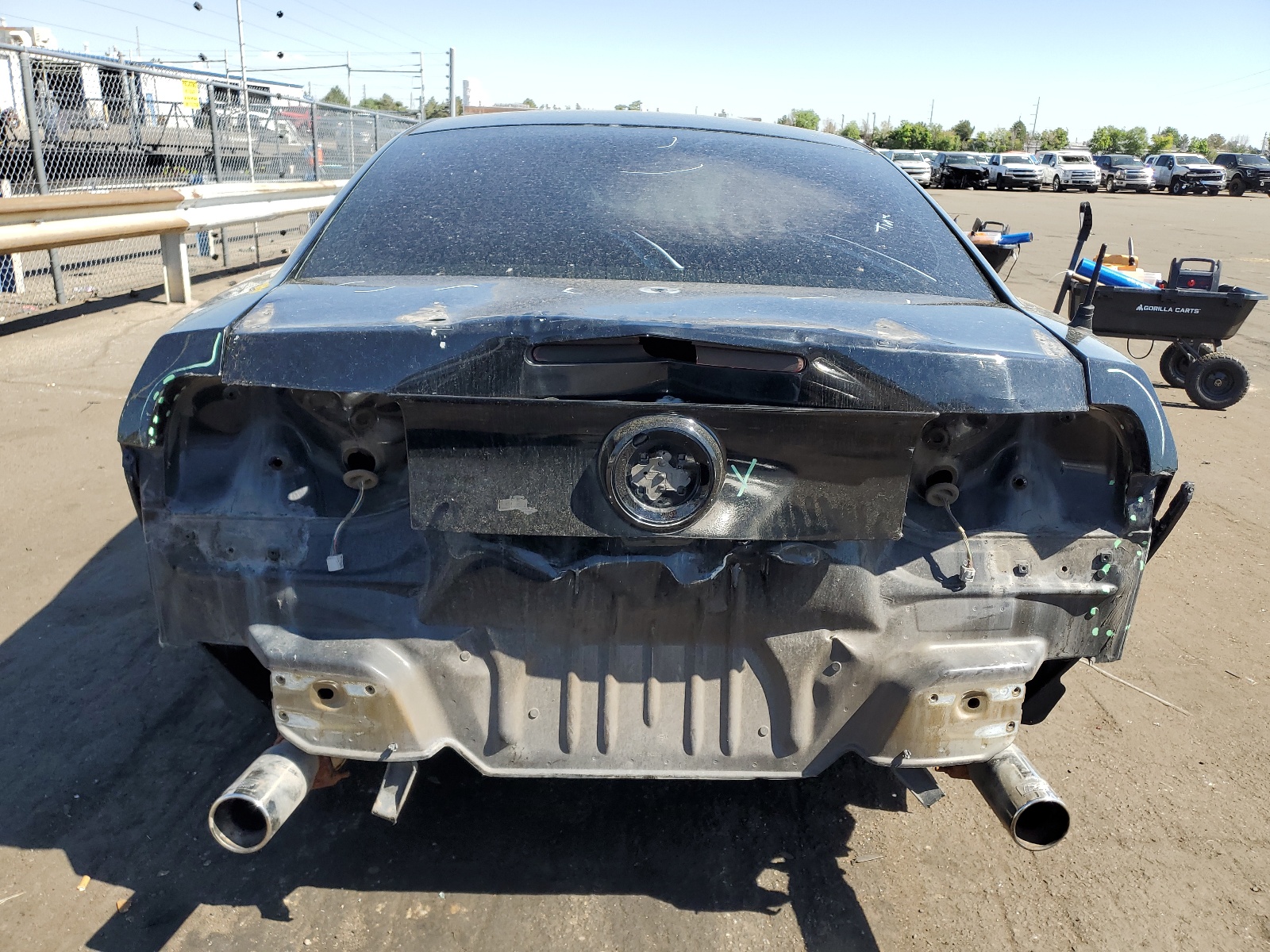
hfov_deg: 67.3
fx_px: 954
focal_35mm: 26
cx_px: 635
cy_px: 476
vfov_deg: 53.1
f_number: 1.5
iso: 50
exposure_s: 1/1429
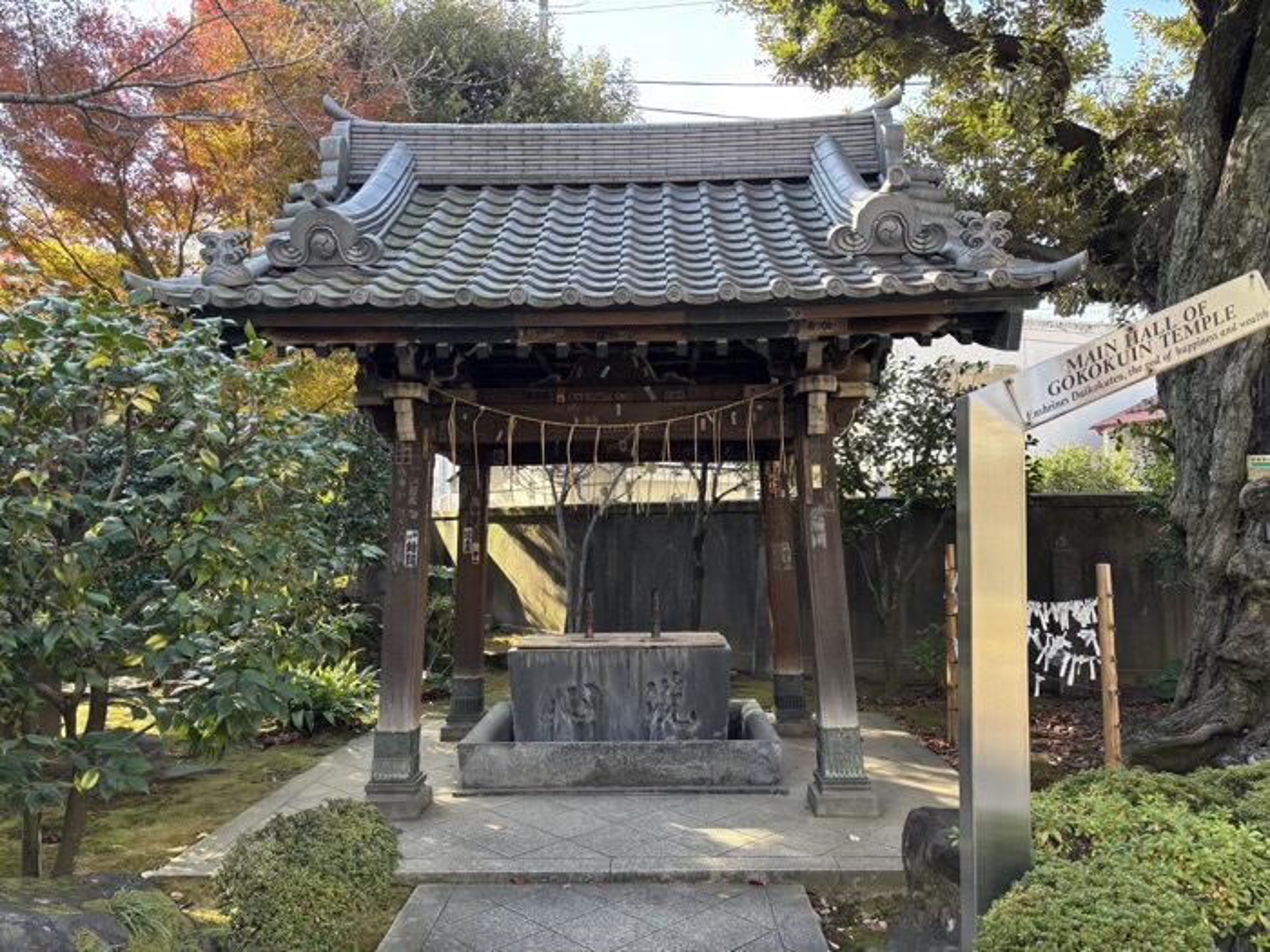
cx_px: 635
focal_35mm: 26
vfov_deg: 53.1
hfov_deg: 67.3
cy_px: 476
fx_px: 954
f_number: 1.6
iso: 50
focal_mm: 5.96
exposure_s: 1/148
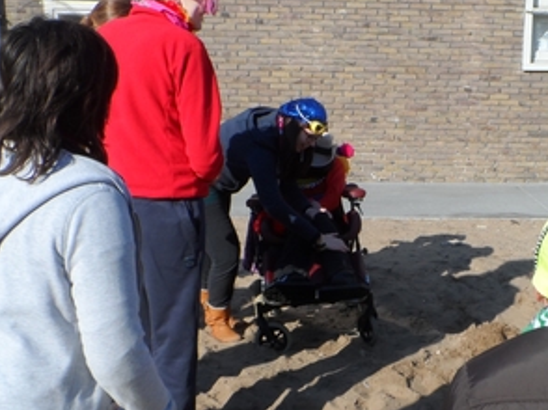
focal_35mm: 49
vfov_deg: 29.4
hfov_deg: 38.0
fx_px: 775
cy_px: 274
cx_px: 410
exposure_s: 1/500
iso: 80
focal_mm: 4
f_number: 4.5
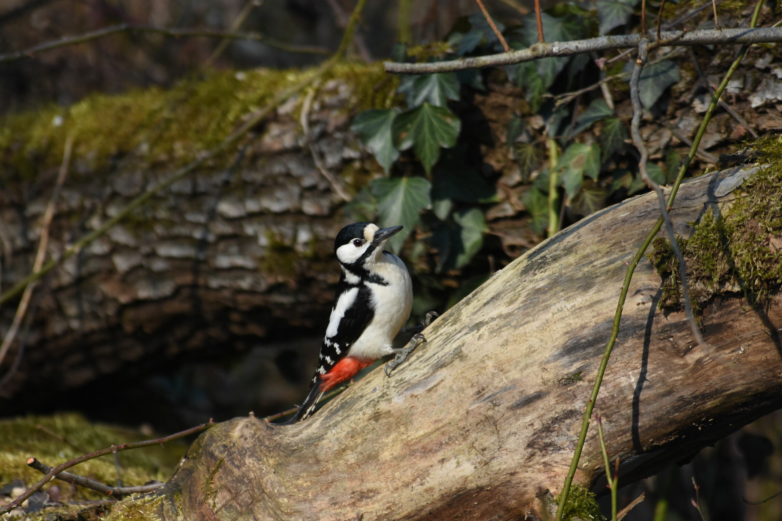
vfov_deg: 2.3
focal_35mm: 600
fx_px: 13032
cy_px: 260
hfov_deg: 3.4
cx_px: 391
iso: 400
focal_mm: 400
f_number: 5.6
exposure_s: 1/1600
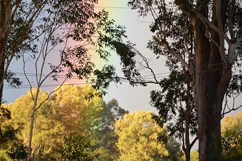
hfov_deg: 6.0
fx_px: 2297
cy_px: 61
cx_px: 88
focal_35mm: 342
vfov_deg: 4.0
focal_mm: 170
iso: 1000
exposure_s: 1/125
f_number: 5.6
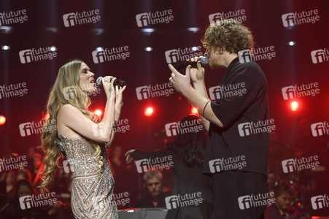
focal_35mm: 100
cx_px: 164
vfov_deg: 13.7
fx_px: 913
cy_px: 110
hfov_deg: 20.4
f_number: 4
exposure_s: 1/500
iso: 1600
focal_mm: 100
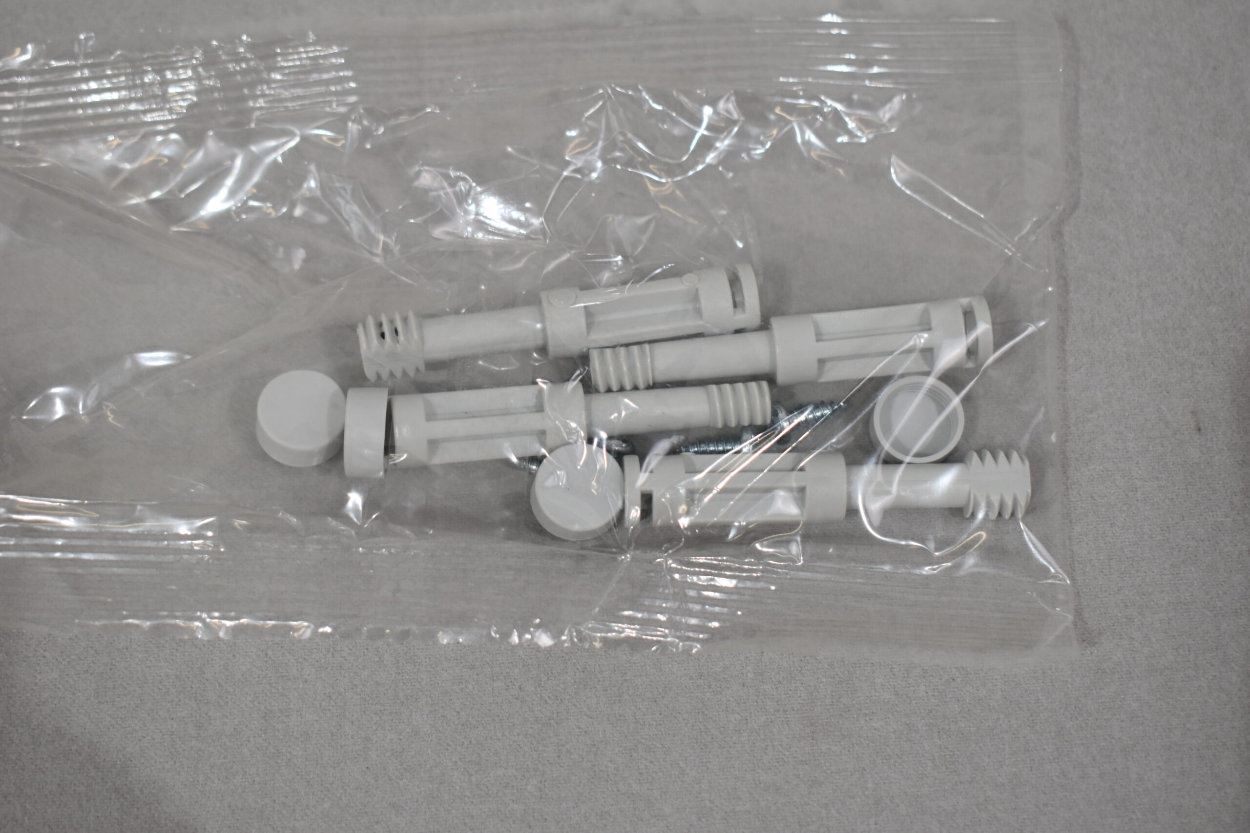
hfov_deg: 33.4
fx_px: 2083
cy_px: 416
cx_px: 625
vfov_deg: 22.6
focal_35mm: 60
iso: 360
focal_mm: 40
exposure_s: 1/125
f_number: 5.6
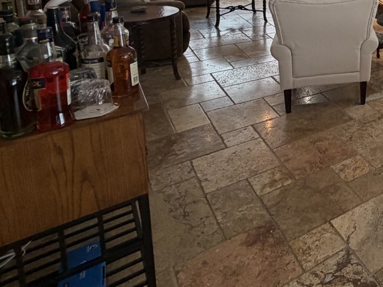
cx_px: 473
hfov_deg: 37.6
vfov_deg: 35.4
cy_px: -22
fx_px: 387
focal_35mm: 35
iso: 160
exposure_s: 1/60
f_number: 2.2
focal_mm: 2.22
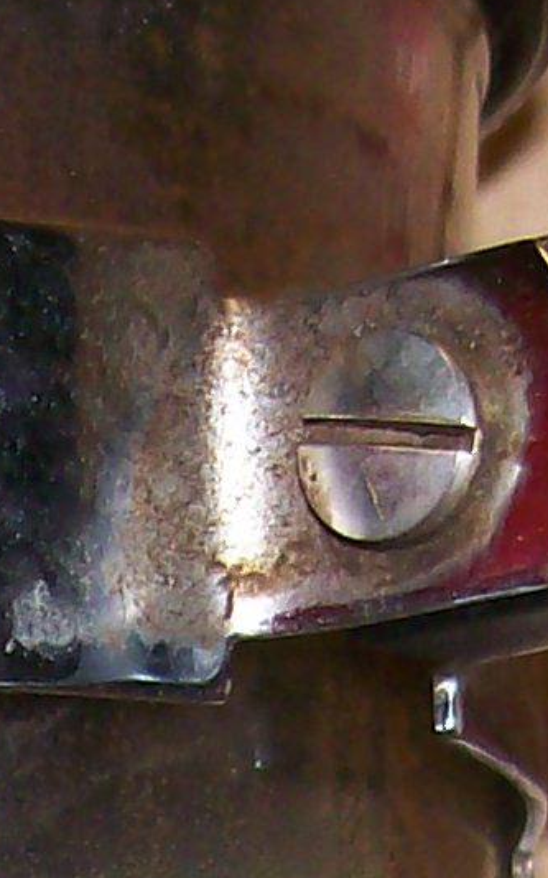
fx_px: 5258
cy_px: 1774
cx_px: -336
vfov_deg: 9.0
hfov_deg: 5.9
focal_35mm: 220
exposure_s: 1/64
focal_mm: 6
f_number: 2.7
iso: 80
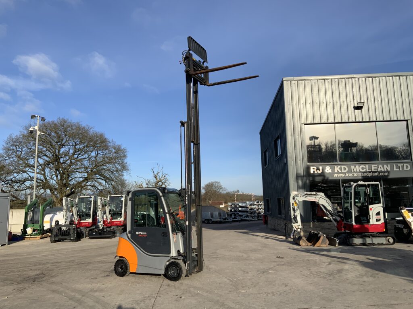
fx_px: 346
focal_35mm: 29
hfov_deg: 61.7
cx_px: 206
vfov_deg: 48.2
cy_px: 154
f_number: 1.8
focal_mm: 3
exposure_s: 1/2320
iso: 16
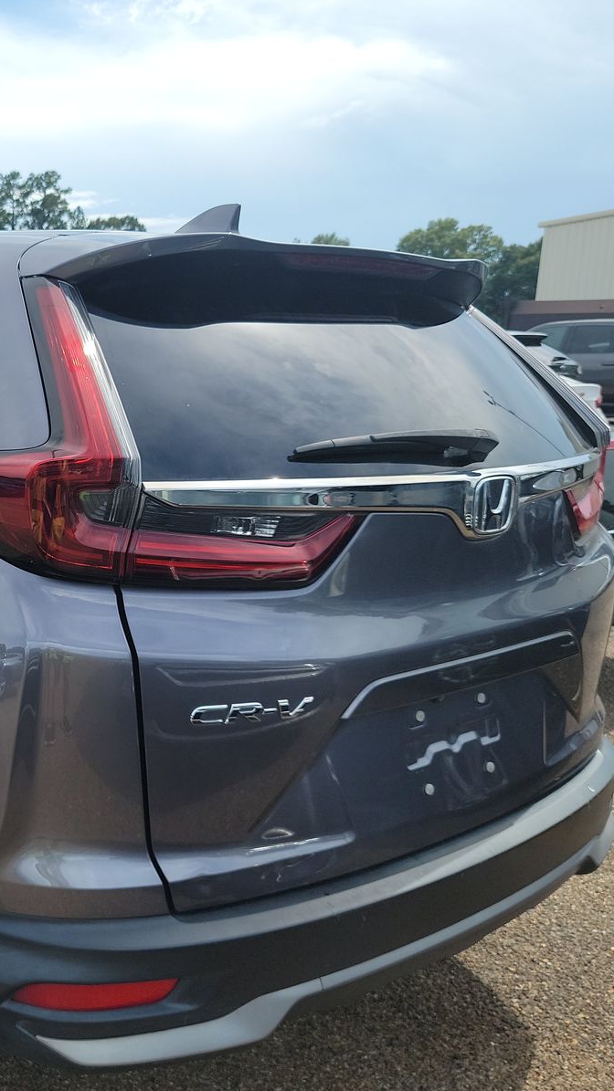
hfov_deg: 31.1
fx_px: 1013
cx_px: -9
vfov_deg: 56.6
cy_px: 546
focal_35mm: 35
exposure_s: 1/639
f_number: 1.8
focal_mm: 6.7
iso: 50
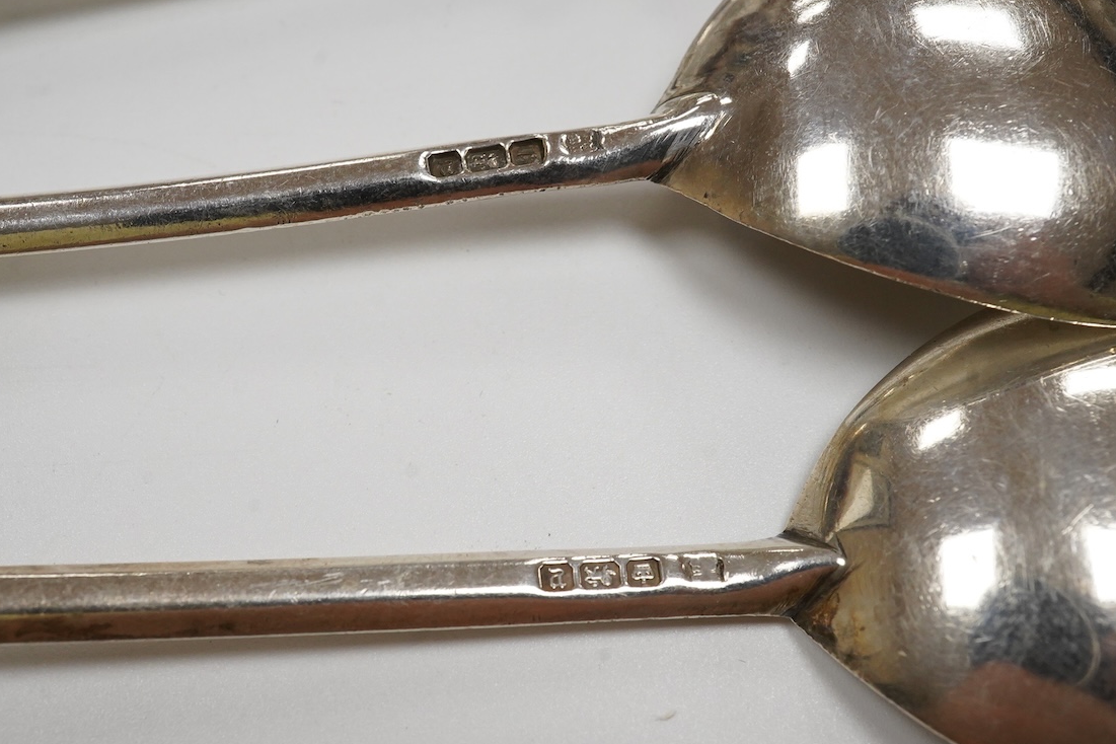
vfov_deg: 29.2
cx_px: 565
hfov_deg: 42.7
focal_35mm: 46
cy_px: 369
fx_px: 1426
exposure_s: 1/160
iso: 2500
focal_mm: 30
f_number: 18
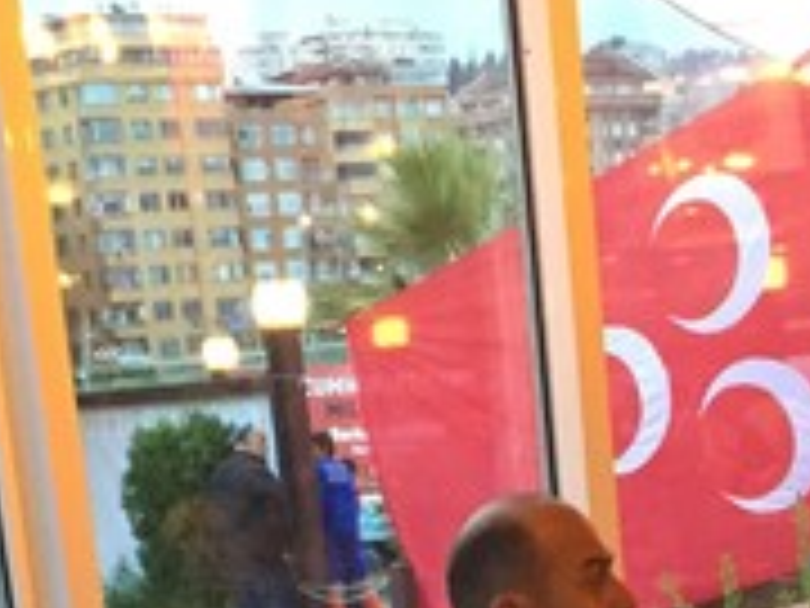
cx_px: 585
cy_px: 1072
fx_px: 2527
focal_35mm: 108
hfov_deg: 18.1
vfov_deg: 12.6
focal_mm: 4.15
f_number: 2.2
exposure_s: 1/25
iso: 250
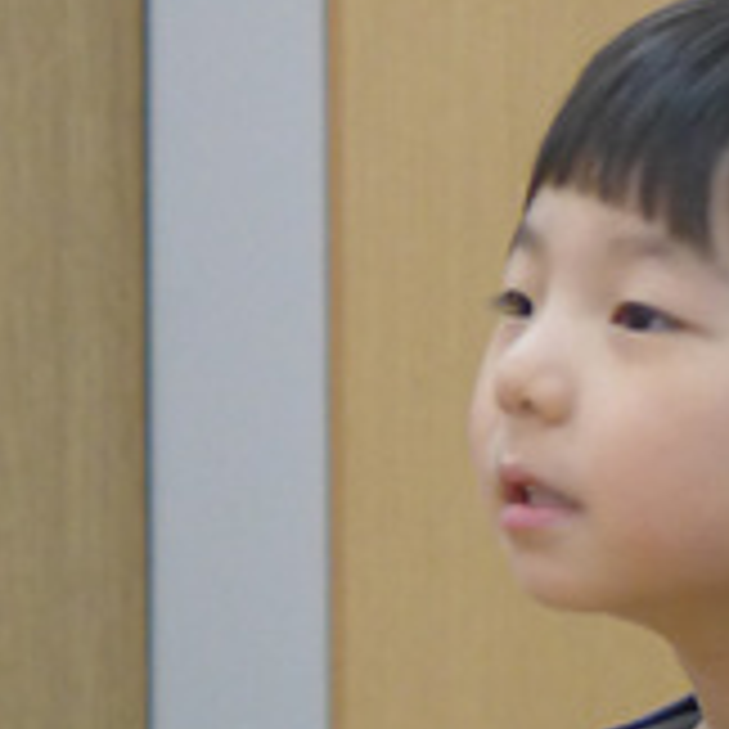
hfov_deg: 4.4
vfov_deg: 4.4
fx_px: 9388
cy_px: 810
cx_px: 1310
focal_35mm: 394
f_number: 2.3
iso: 400
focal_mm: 17.7
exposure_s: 1/100
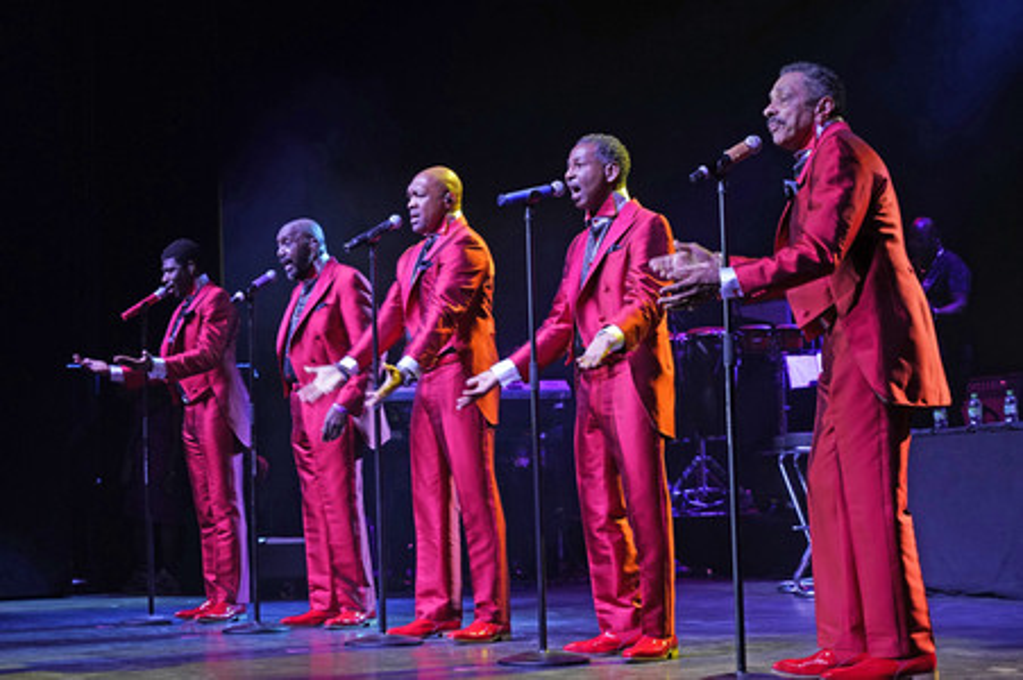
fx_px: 1846
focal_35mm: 65
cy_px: 340
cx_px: 512
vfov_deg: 20.9
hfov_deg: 31.0
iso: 1600
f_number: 5.6
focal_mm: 65
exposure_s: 1/160
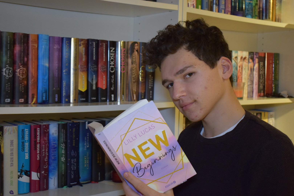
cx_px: 147
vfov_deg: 26.5
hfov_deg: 38.9
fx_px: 416
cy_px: 98
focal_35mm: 51
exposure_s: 1/30
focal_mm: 34
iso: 2200
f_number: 4.5
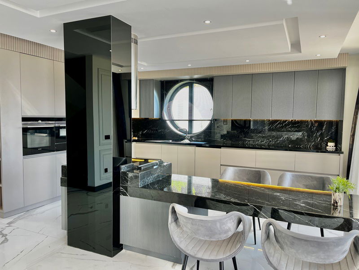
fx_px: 270
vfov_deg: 53.1
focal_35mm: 26
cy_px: 135
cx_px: 180
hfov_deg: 67.3
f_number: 1.6
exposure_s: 1/122
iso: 50
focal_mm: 5.1
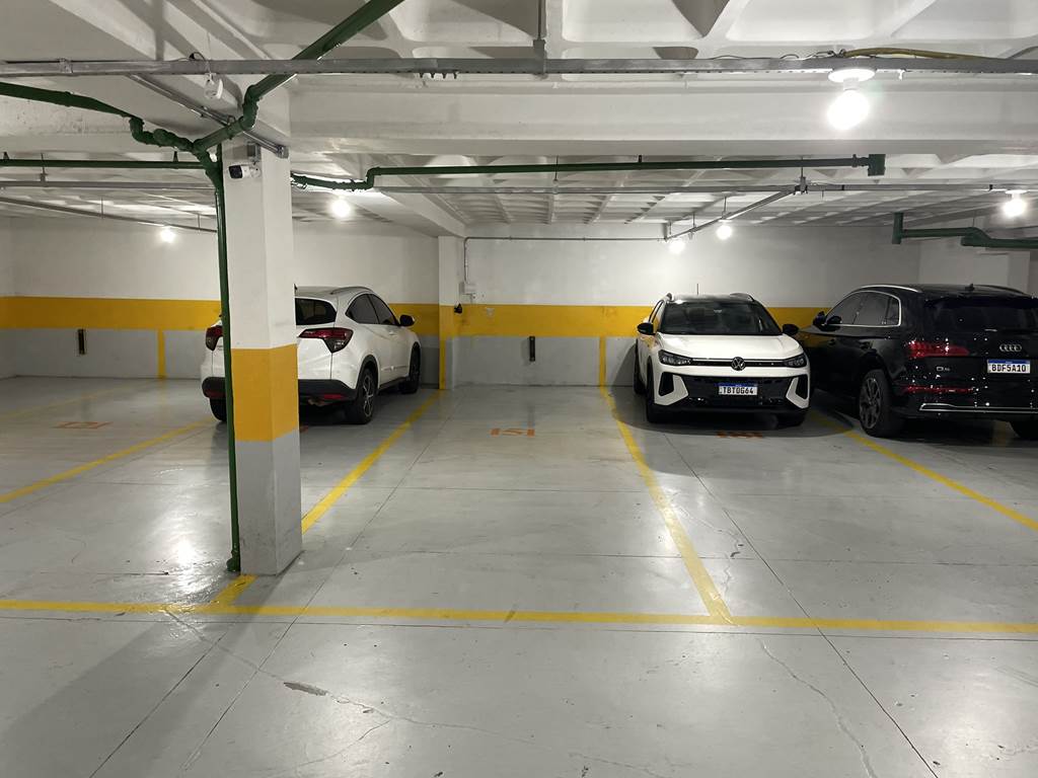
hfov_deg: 67.3
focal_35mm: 26
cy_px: 389
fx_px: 780
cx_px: 519
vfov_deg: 53.1
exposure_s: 1/60
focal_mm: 4.2
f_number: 1.6
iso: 200
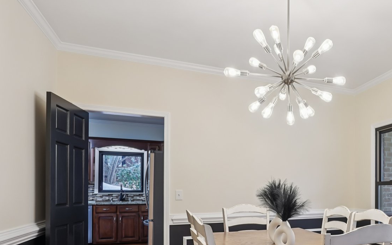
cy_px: 183
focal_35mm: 30
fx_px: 321
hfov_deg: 56.7
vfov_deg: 40.7
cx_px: 330
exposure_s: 1/20
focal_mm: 16
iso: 400
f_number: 8
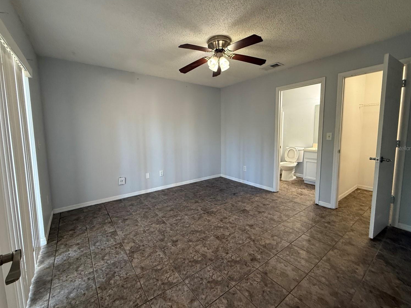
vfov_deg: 81.7
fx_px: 178
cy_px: 148
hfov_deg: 98.2
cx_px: 202
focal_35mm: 15
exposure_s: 1/60
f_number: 2.2
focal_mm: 2.22
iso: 320
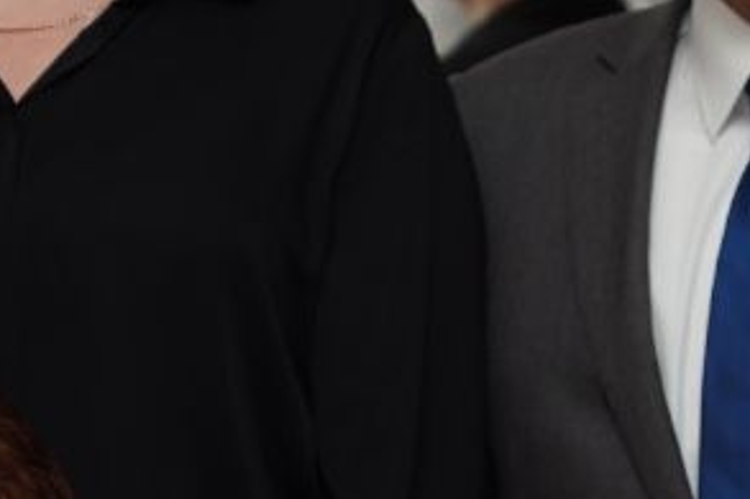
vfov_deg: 3.4
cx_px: 489
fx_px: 8328
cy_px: 1066
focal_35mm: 400
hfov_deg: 5.2
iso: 500
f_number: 5
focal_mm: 90
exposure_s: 1/100
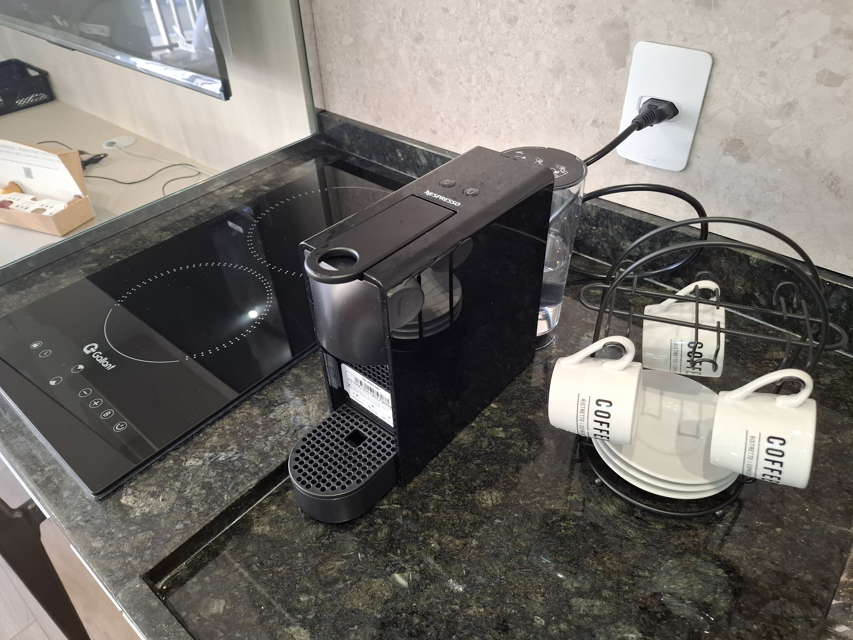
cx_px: 426
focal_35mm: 23
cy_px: 320
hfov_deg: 73.9
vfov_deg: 58.9
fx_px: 567
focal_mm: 5.54
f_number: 1.8
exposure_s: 1/60
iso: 250
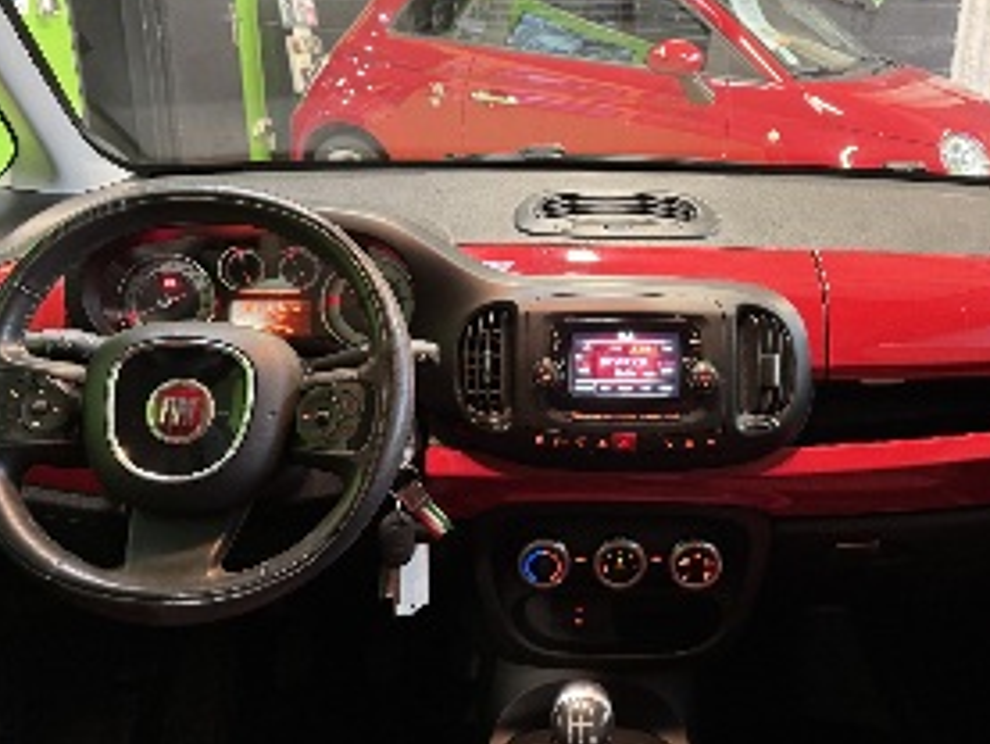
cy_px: 333
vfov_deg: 39.6
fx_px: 1030
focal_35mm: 36
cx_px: 586
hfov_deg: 51.1
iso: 1000
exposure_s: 1/25
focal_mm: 6.76
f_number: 1.78
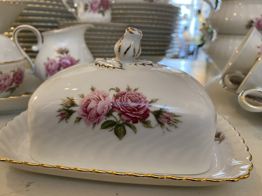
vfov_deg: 53.1
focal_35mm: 26
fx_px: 197
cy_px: 98
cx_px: 131
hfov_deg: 67.3
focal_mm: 4.25
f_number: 1.8
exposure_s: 1/50
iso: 320
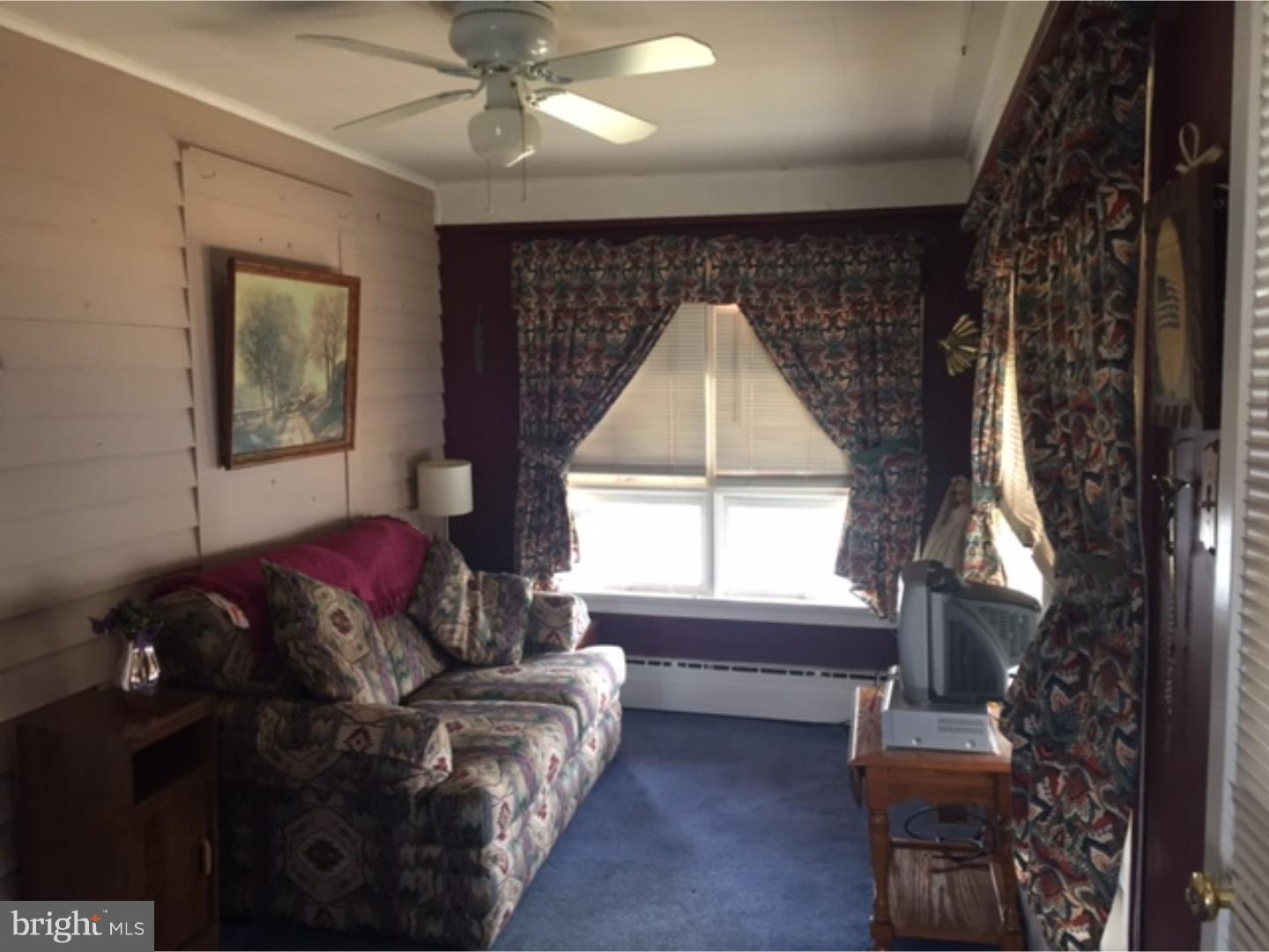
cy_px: 476
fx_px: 1063
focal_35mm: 29
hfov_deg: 61.7
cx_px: 634
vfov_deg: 48.2
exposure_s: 1/30
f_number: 2.2
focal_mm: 4.15
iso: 80
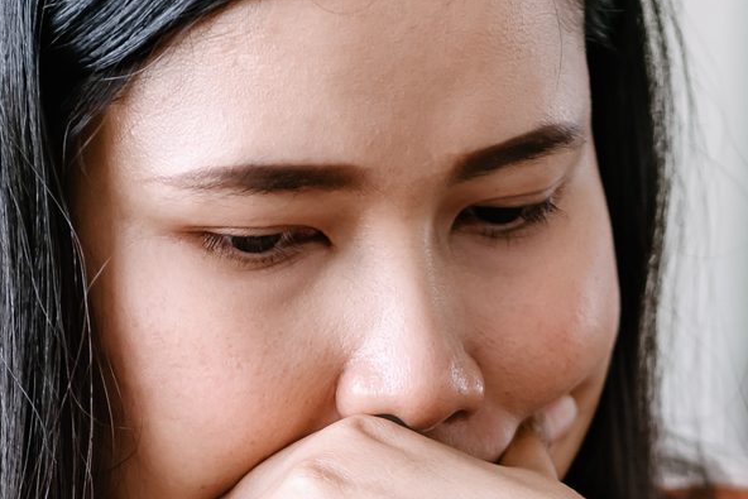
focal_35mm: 222
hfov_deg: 9.2
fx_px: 4614
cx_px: 692
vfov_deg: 6.2
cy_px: 584
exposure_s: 1/125
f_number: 3.2
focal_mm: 62
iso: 200
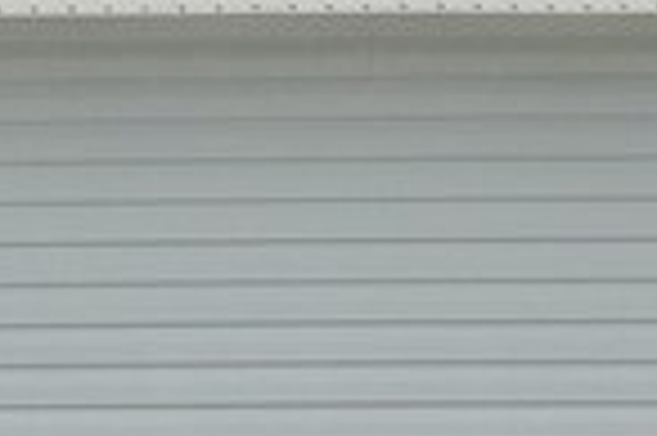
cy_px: 827
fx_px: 10227
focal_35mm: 561
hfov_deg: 3.7
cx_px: 554
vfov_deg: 2.4
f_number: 4.3
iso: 160
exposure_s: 1/390
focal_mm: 13.9
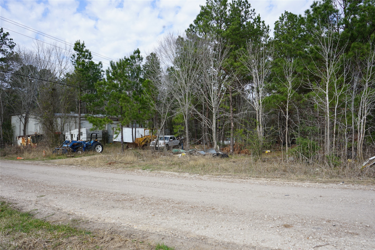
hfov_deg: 65.5
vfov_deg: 46.4
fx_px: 292
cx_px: 188
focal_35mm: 28
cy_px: 125
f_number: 10
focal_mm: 28
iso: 100
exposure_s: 1/100
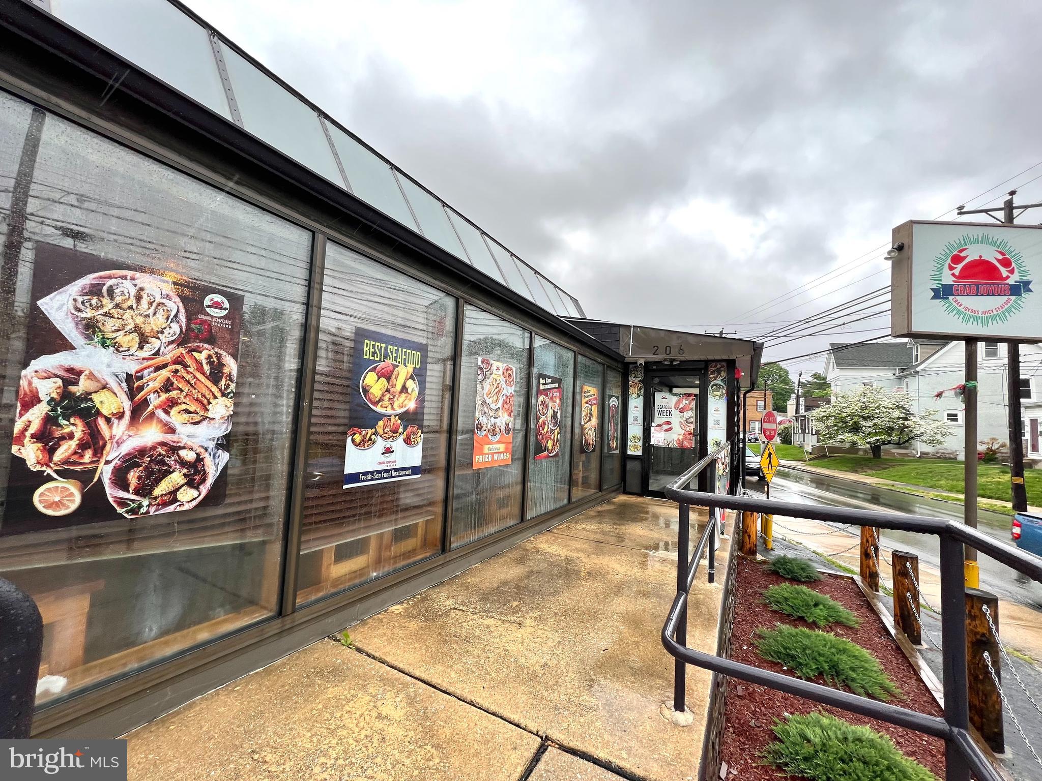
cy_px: 390
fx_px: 391
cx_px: 521
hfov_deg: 106.2
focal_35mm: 13
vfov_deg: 89.9
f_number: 1.8
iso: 32
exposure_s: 1/170
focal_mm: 1.57
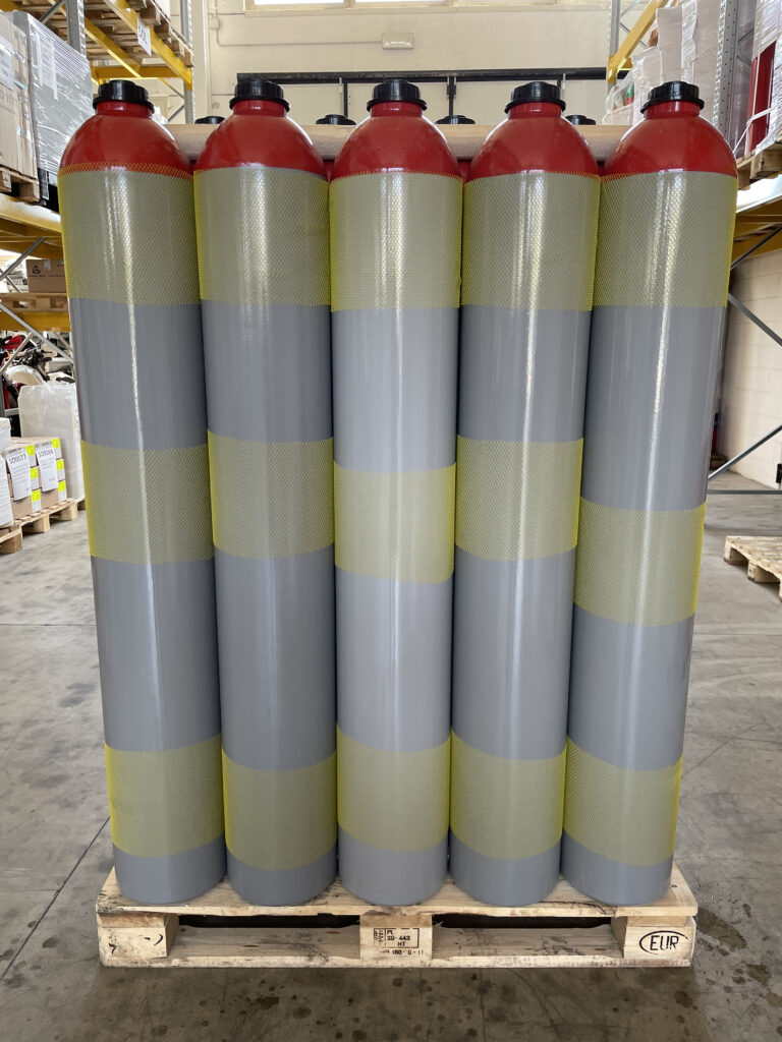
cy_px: 521
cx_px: 391
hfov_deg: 53.1
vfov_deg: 67.3
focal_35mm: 26
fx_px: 783
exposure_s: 1/120
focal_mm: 4.2
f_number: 1.6
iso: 125
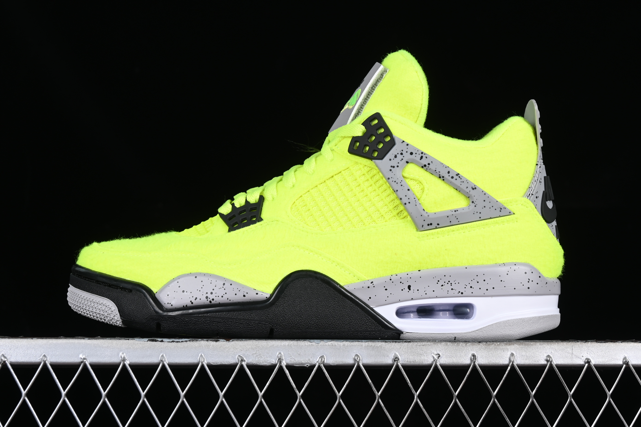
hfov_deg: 27.0
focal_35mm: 75
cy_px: 214
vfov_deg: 18.2
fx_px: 1335
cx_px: 320
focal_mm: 50
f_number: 8
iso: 160
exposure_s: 1/80
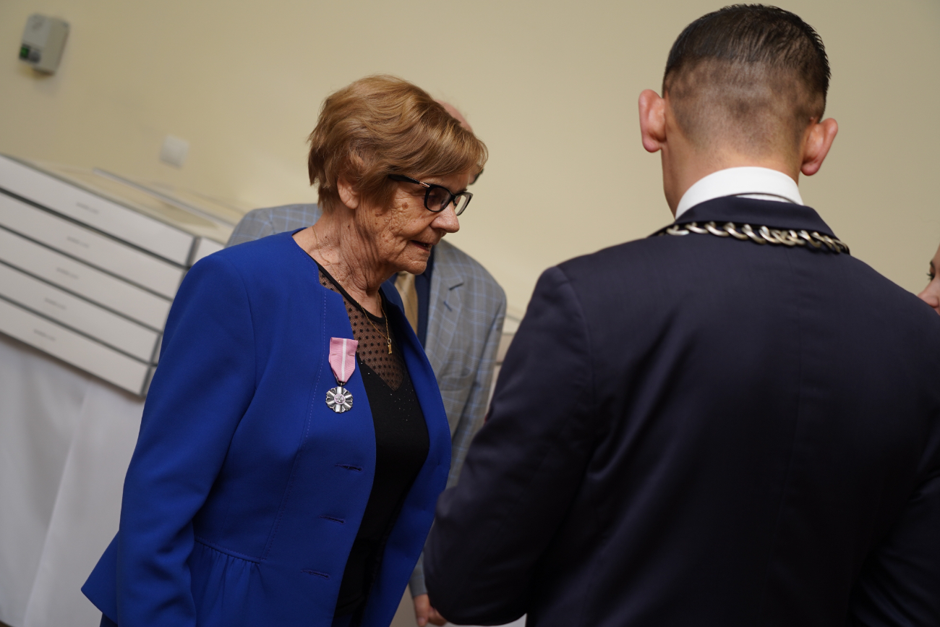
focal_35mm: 59
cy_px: 314
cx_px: 470
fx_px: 1541
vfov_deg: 23.0
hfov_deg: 33.9
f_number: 4
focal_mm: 59
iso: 250
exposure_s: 1/100
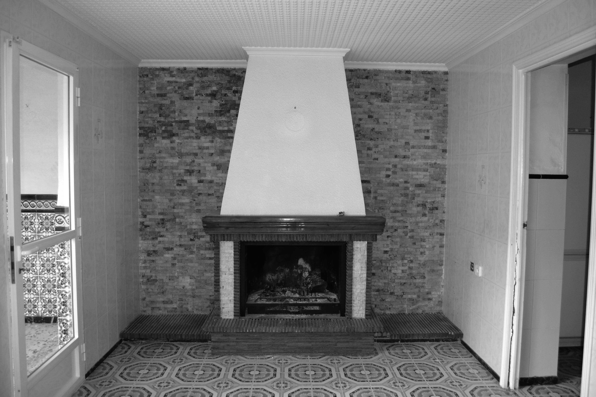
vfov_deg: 47.9
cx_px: 298
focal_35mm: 27
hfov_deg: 67.4
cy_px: 198
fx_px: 447
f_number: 3.5
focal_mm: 18
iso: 1800
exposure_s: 1/60
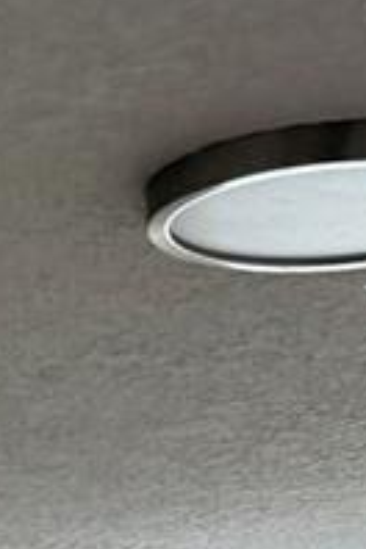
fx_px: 2303
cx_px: -164
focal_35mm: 151
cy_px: 1597
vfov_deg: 10.3
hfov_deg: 8.9
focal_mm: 6.76
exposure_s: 1/180
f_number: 1.78
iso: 200
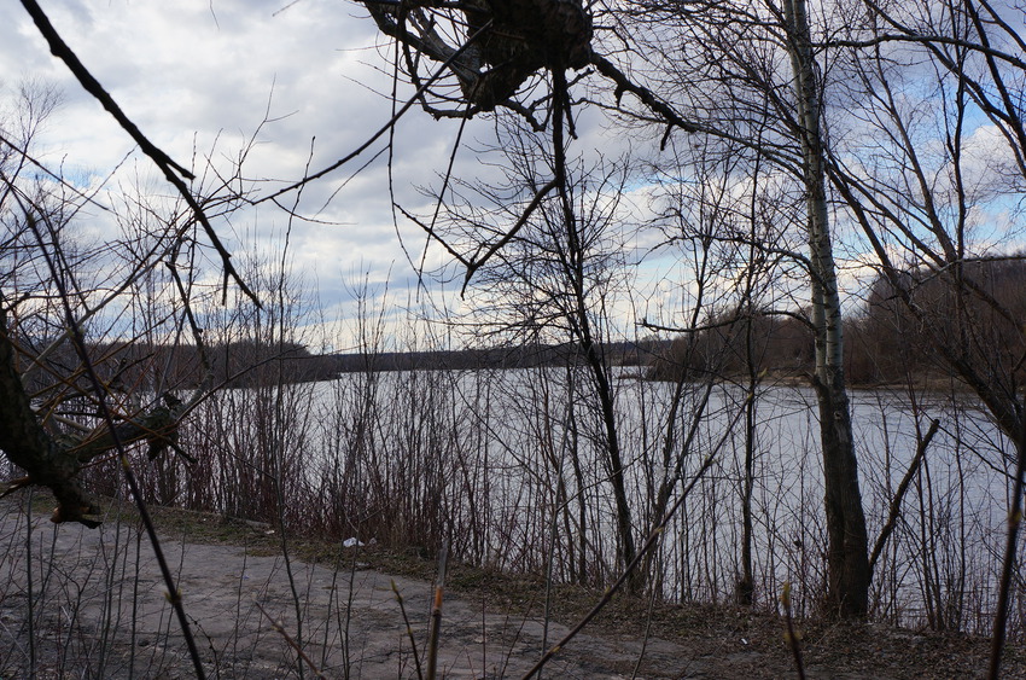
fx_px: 1237
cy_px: 340
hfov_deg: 45.0
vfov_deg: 30.7
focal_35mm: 44
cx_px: 513
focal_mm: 29
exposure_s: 1/160
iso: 100
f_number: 9
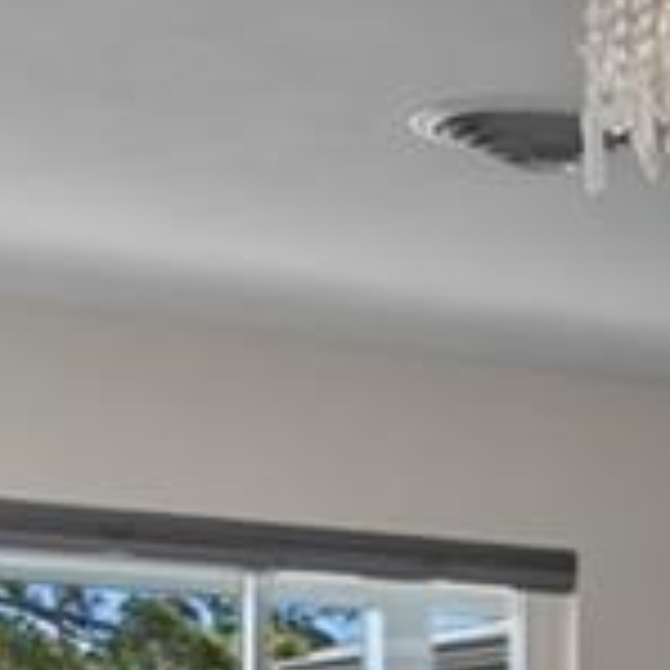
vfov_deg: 11.7
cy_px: 823
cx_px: 1574
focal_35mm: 146
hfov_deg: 10.4
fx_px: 3197
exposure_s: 1/3
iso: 250
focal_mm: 16
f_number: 9
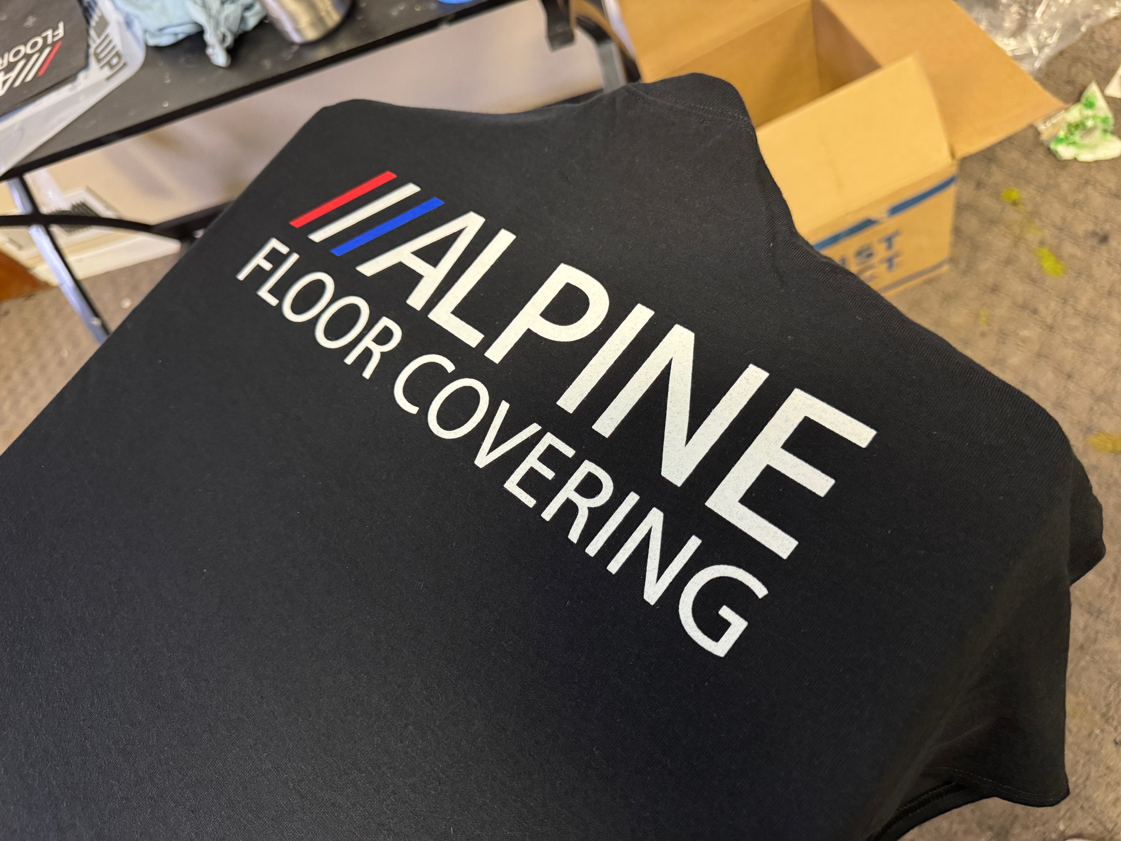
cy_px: 420
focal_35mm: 24
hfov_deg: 71.6
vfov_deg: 56.8
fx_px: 777
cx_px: 560
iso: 500
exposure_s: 1/60
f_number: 1.78
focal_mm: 6.76
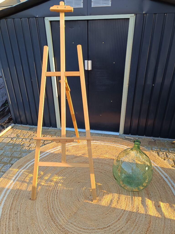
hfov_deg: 56.8
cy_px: 117
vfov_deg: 71.6
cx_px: 88
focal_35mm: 24
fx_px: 162
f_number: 1.88
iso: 51
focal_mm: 5.59
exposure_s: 1/164
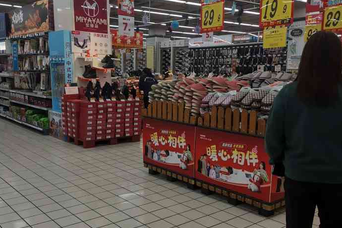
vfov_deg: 34.9
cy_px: 138
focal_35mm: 38
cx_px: 170
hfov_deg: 50.7
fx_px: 361
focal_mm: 4.75
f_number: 1.8
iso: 50
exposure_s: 1/278
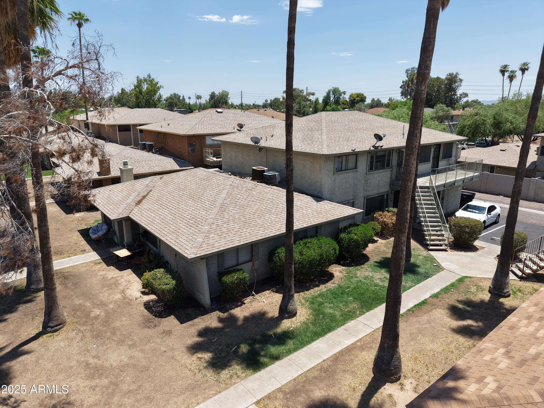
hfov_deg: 71.6
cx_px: 272
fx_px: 377
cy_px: 204
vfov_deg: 56.8
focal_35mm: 24
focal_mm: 8.67
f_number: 1.8
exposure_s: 1/3200
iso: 130
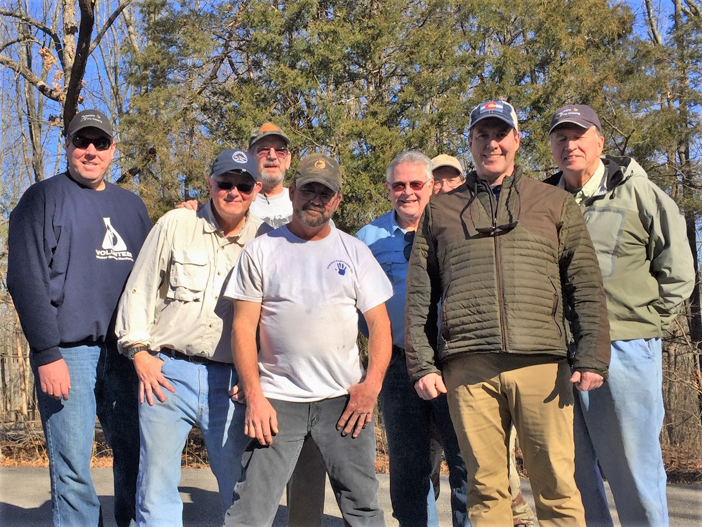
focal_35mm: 29
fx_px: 588
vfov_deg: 48.2
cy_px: 264
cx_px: 351
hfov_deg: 61.7
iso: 32
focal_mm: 4.15
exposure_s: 1/1364
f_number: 2.2
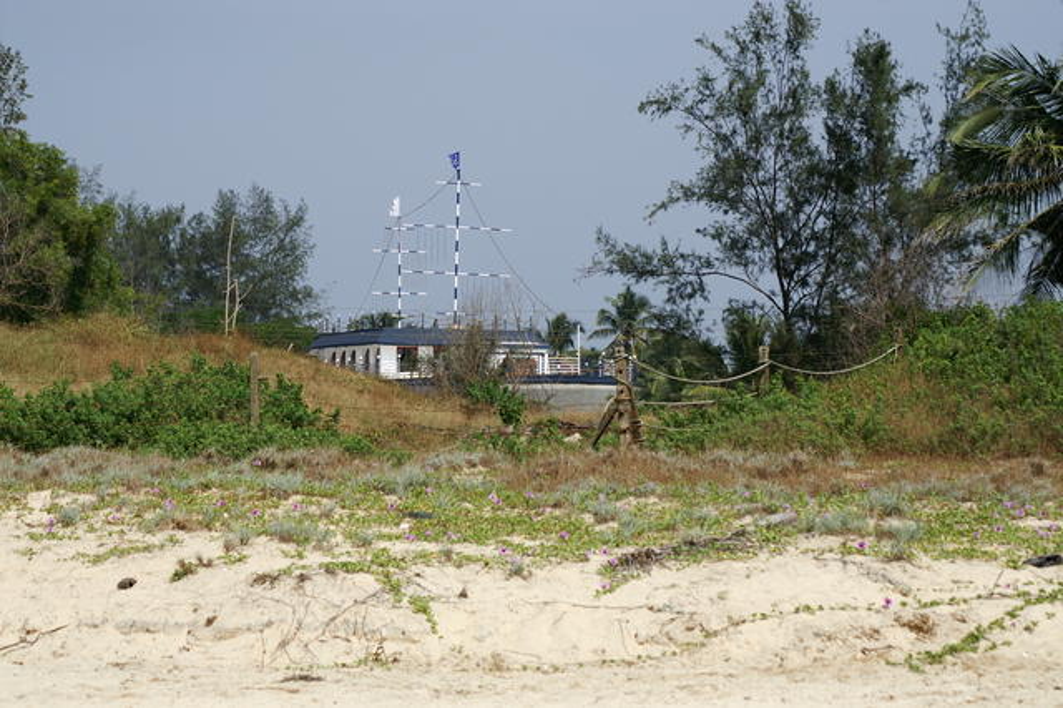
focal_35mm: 150
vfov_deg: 9.1
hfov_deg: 13.7
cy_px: 354
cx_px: 532
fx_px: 4427
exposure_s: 1/1000
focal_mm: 100
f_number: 8
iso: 200
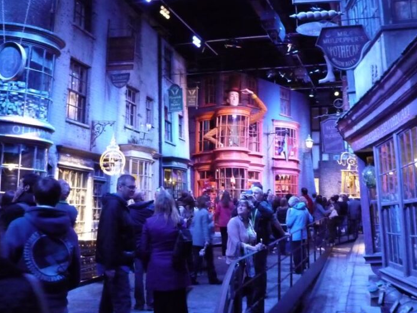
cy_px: 151
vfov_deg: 30.9
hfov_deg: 40.4
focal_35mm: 47
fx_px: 566
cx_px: 207
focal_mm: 5
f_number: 3.4
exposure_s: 1/8
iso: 800
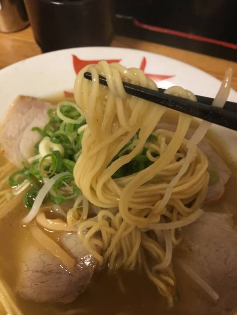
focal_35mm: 29
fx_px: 265
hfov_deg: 48.2
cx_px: 118
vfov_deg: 61.7
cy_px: 158
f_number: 2.2
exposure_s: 1/30
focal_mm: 4.15
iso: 125
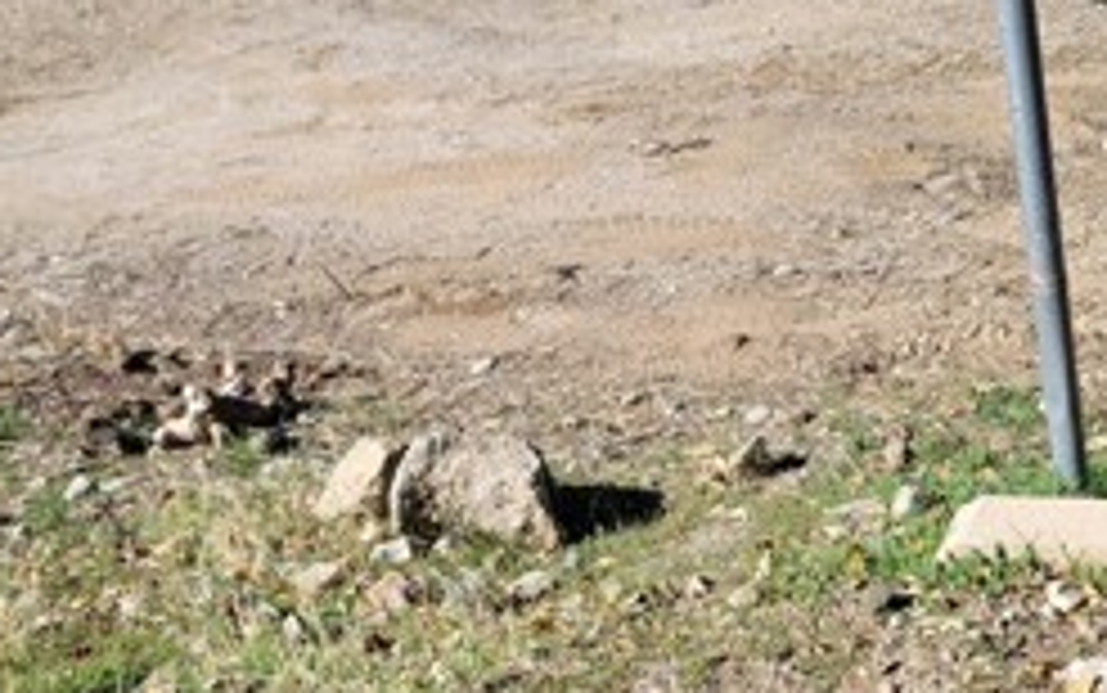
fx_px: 2083
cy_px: 405
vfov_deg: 18.9
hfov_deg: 29.8
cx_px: 504
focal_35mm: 69
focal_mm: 7
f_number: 1.8
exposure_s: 1/909
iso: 20
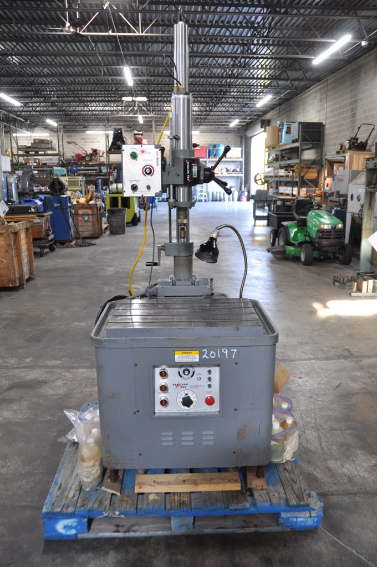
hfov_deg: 47.8
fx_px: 425
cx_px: 188
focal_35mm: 27
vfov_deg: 67.4
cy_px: 284
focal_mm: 18
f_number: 3.5
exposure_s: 1/30
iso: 720
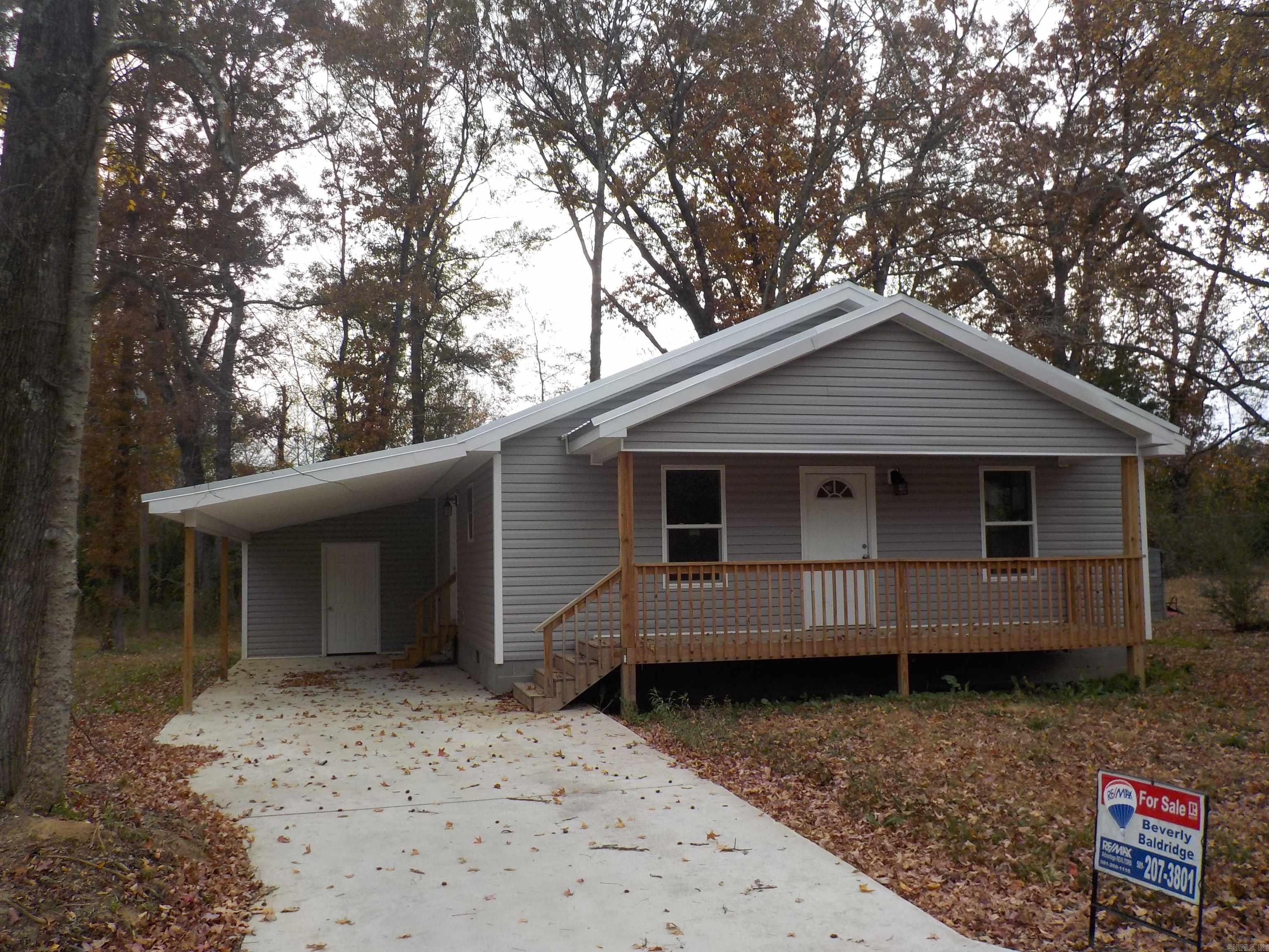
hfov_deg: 60.0
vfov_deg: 46.8
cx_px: 634
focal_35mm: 30
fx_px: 1100
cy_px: 476
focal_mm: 4.1
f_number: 3.3
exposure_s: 1/250
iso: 125
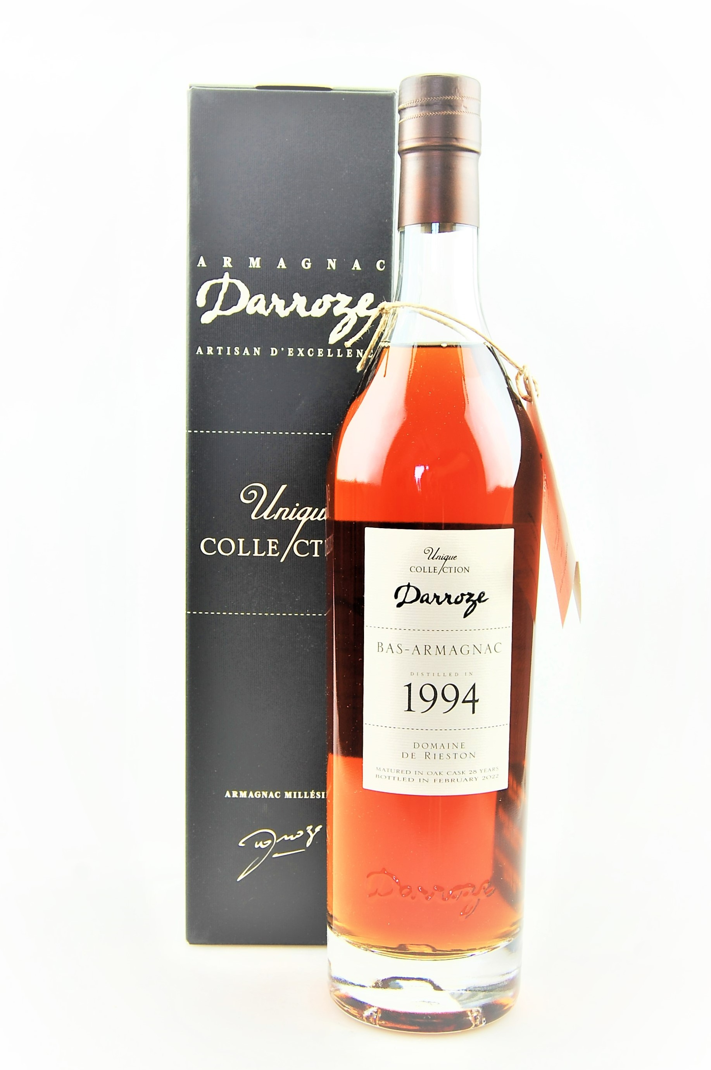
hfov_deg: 29.8
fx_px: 1336
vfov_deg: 43.6
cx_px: 356
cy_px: 535
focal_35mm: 45
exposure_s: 1/30
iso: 200
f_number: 8
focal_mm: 30
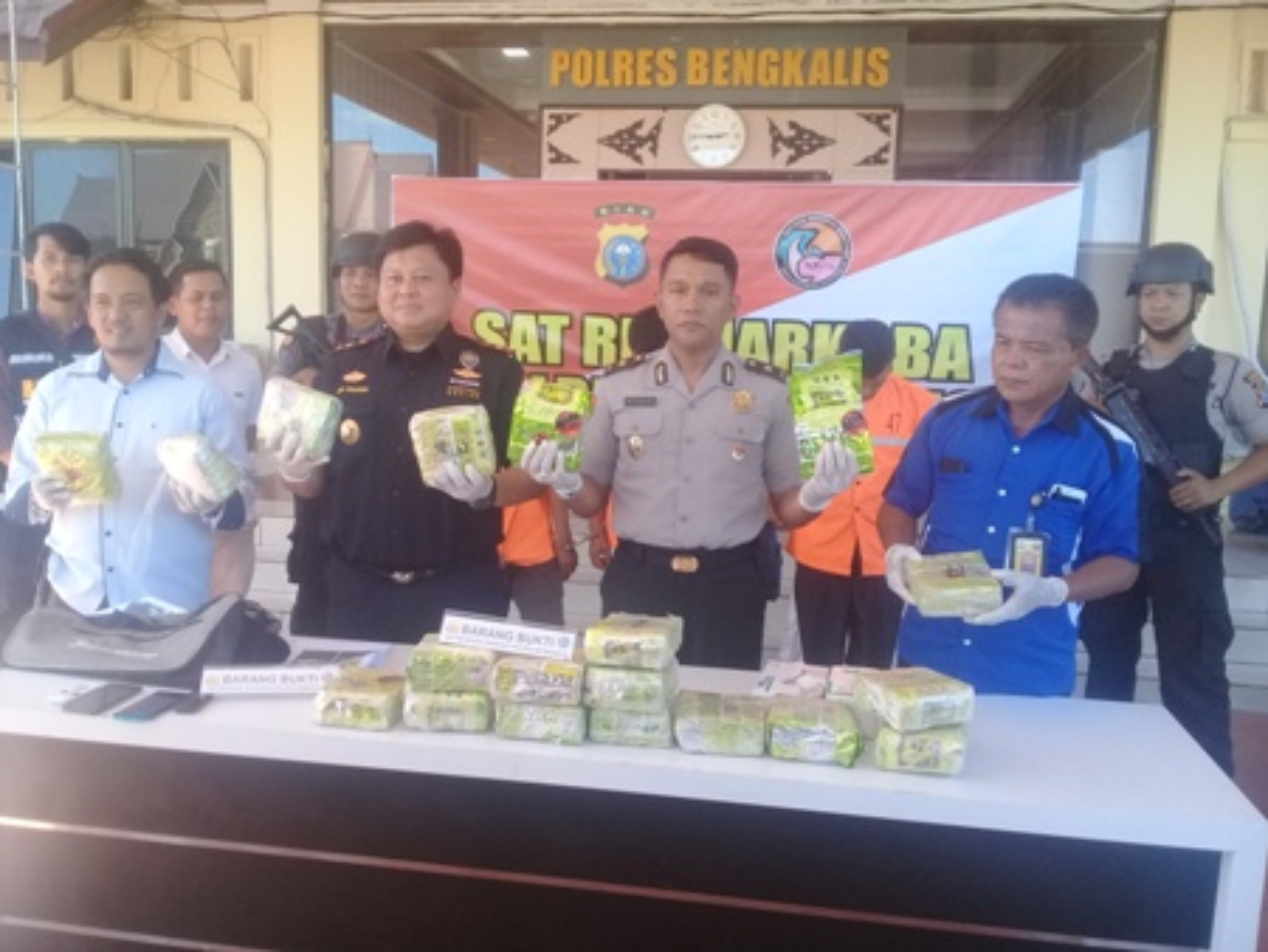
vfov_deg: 45.5
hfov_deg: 58.3
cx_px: 634
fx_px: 1136
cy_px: 476
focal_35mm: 31
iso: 80
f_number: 2.2
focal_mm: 3.3
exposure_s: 1/120
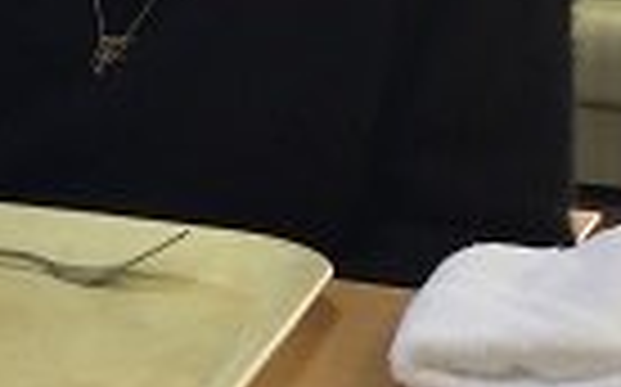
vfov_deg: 10.8
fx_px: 2012
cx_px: -45
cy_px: -56
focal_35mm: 119
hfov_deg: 17.0
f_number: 2.4
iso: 32
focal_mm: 3.3
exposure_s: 1/60
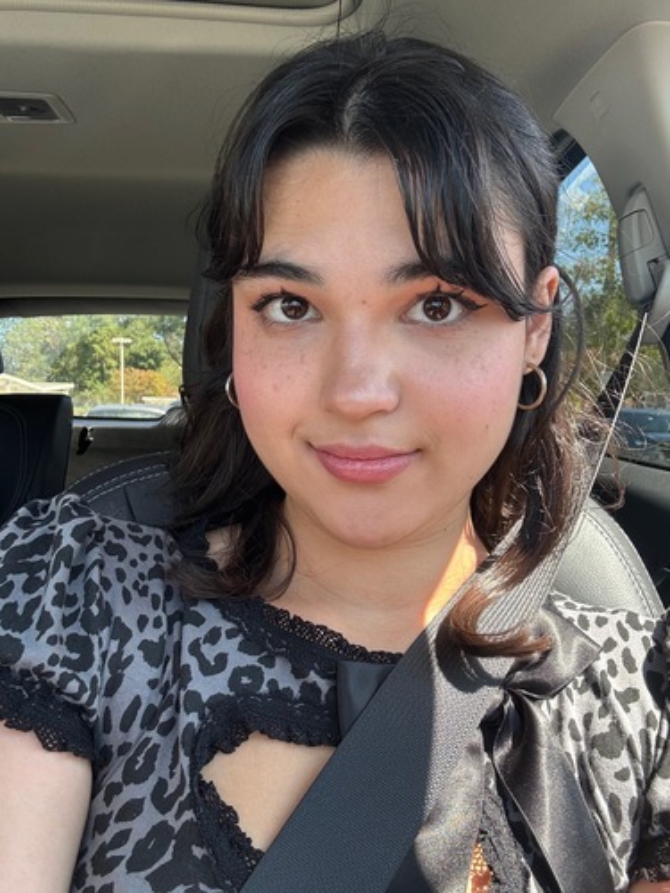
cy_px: 446
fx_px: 774
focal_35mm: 30
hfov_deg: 46.8
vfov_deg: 60.0
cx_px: 335
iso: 32
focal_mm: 2.69
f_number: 1.9
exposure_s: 1/121
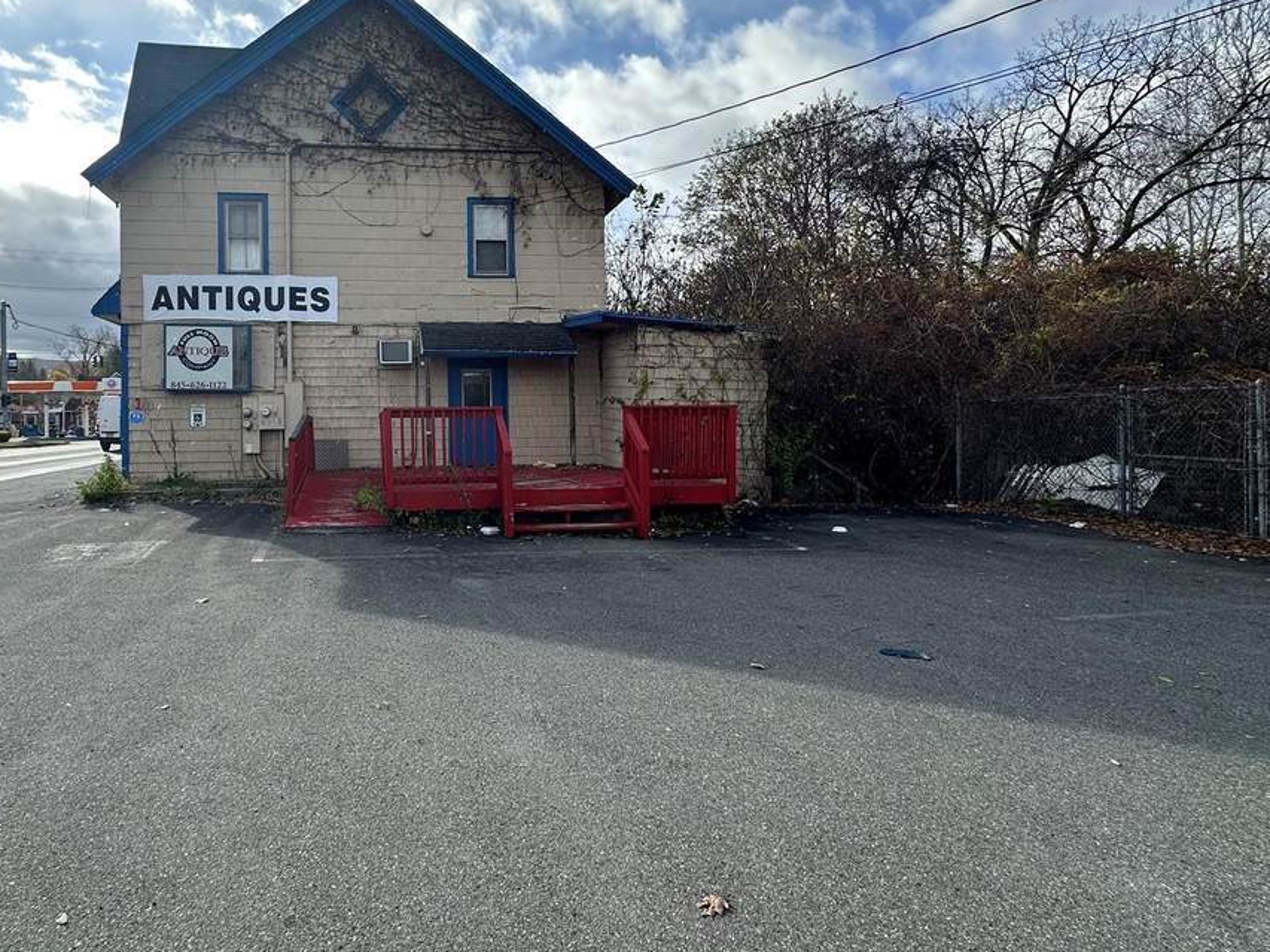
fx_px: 771
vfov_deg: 63.2
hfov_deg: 77.3
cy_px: 418
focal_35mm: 21
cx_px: 460
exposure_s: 1/796
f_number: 2.2
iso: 40
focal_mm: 2.22
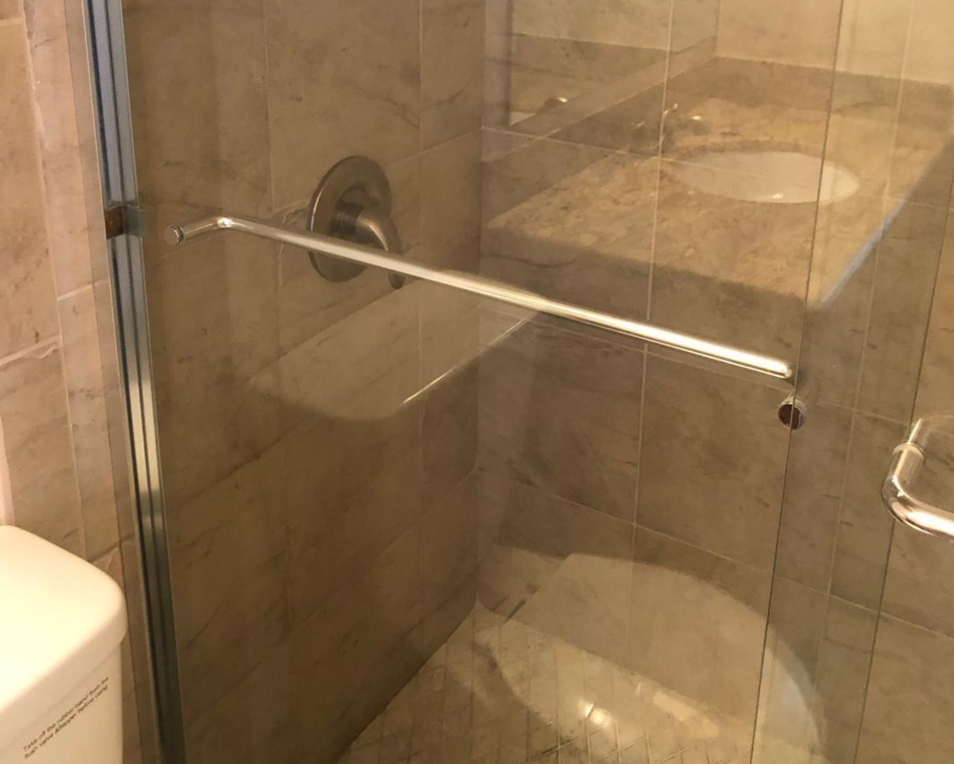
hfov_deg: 49.1
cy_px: 209
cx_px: 481
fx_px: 1045
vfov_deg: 39.3
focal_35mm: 37
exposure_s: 1/7
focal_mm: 3.99
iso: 80
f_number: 1.8
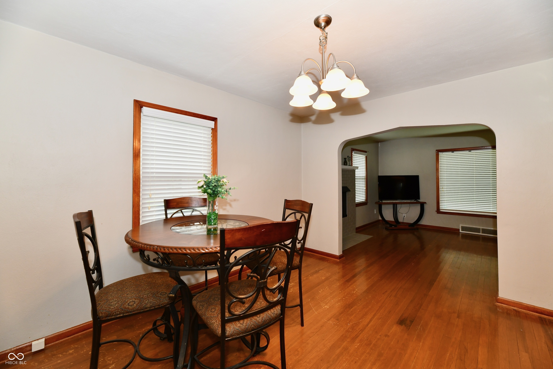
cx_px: 276
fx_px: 215
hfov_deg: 104.3
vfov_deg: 81.2
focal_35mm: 14
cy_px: 184
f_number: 6.3
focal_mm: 14
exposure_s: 1/60
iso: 640
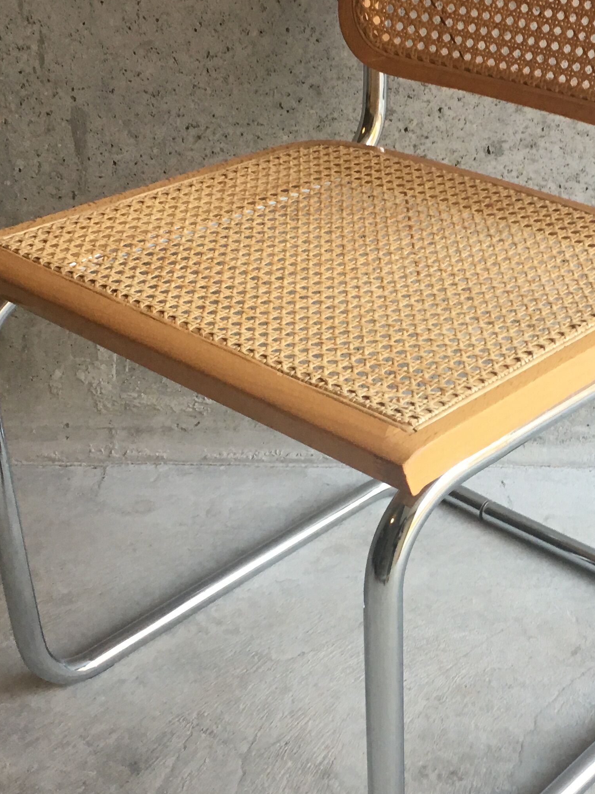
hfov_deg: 25.0
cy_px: 413
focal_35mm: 58
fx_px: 1329
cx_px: 421
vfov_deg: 33.2
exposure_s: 1/33
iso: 50
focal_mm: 4.15
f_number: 2.2
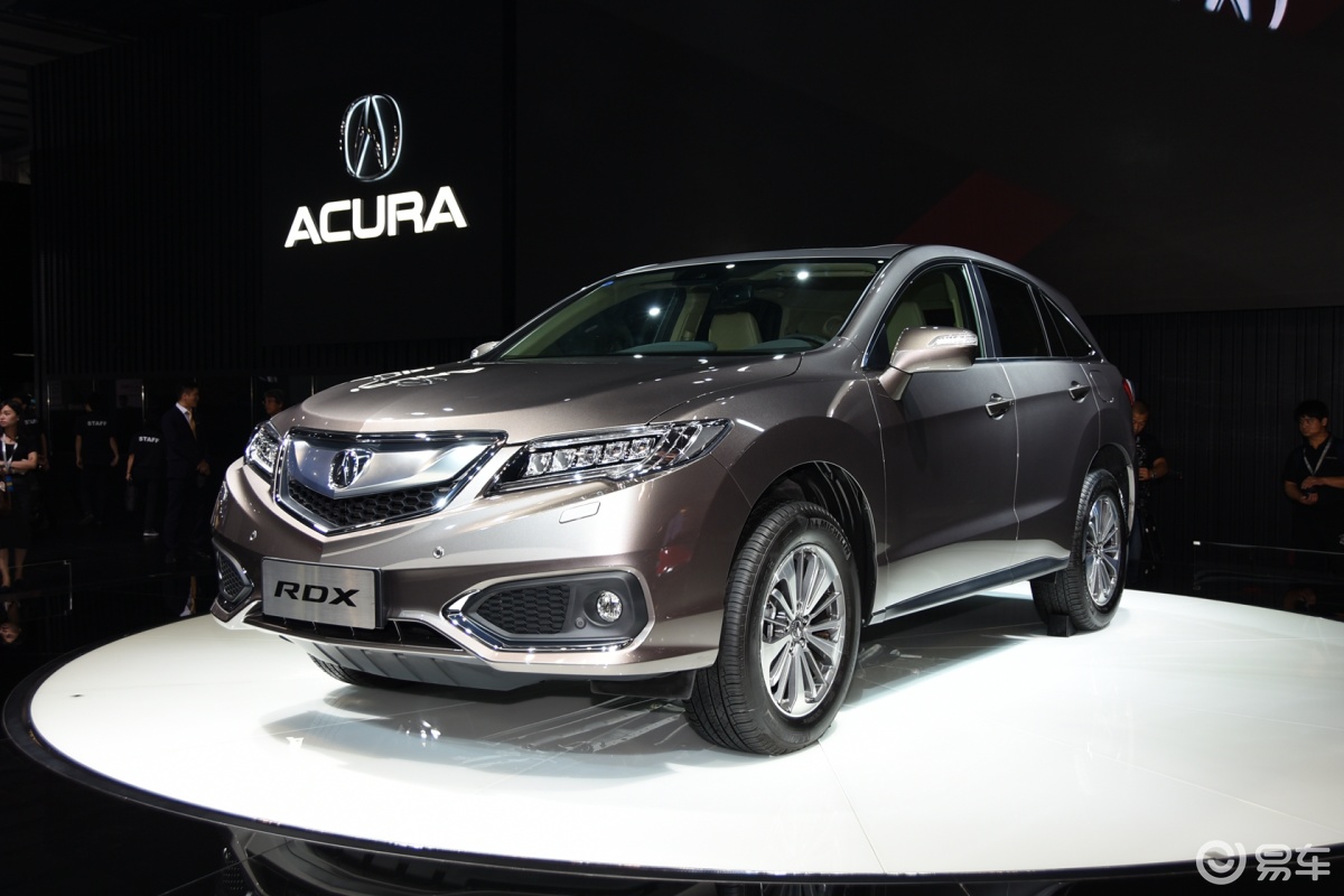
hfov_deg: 53.1
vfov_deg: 36.9
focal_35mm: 36
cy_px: 448
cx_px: 672
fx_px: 1344
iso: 160
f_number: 4.5
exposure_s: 1/80
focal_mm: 24
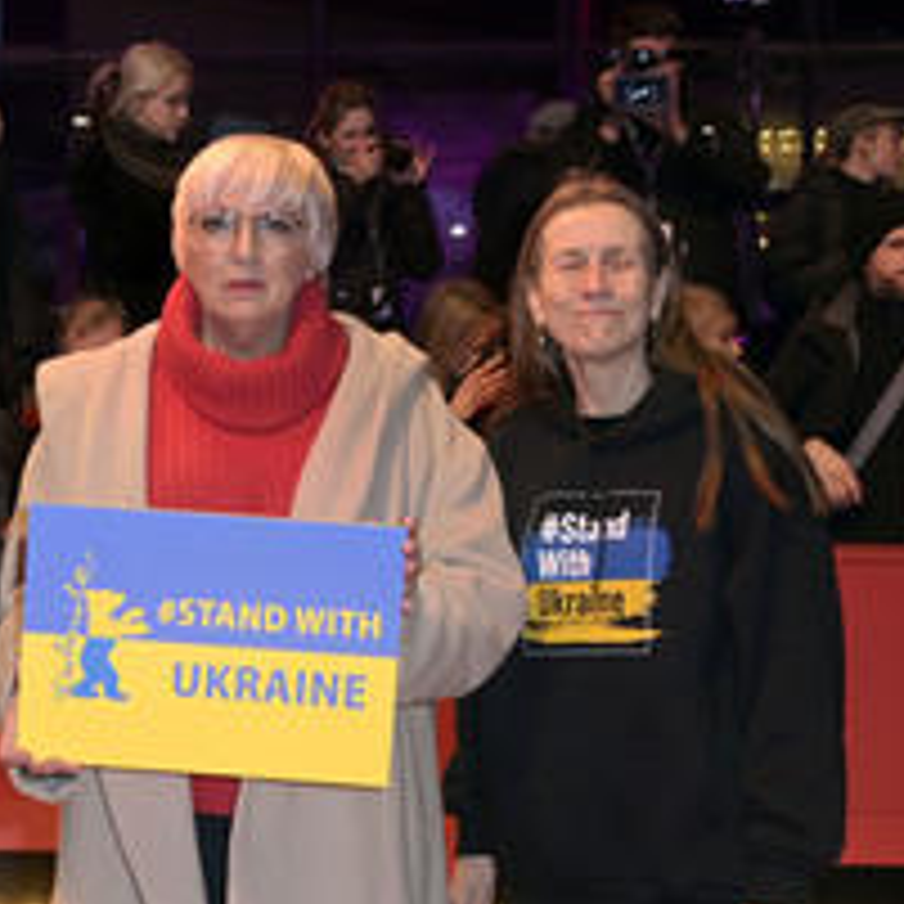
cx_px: -16
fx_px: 2364
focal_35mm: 80
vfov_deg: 21.6
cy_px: 508
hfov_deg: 20.9
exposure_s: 1/250
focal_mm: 42
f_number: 5.6
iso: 1250
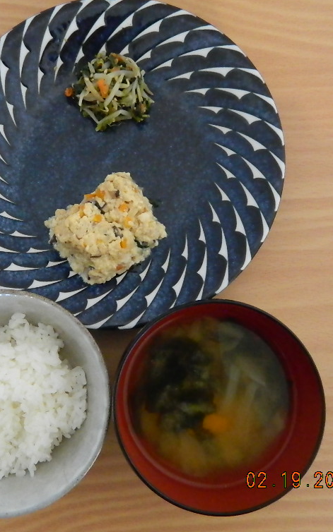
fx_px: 523
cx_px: 107
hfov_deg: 34.9
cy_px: 266
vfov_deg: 54.0
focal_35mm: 36
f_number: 3.1
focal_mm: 4.5
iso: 180
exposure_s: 1/30
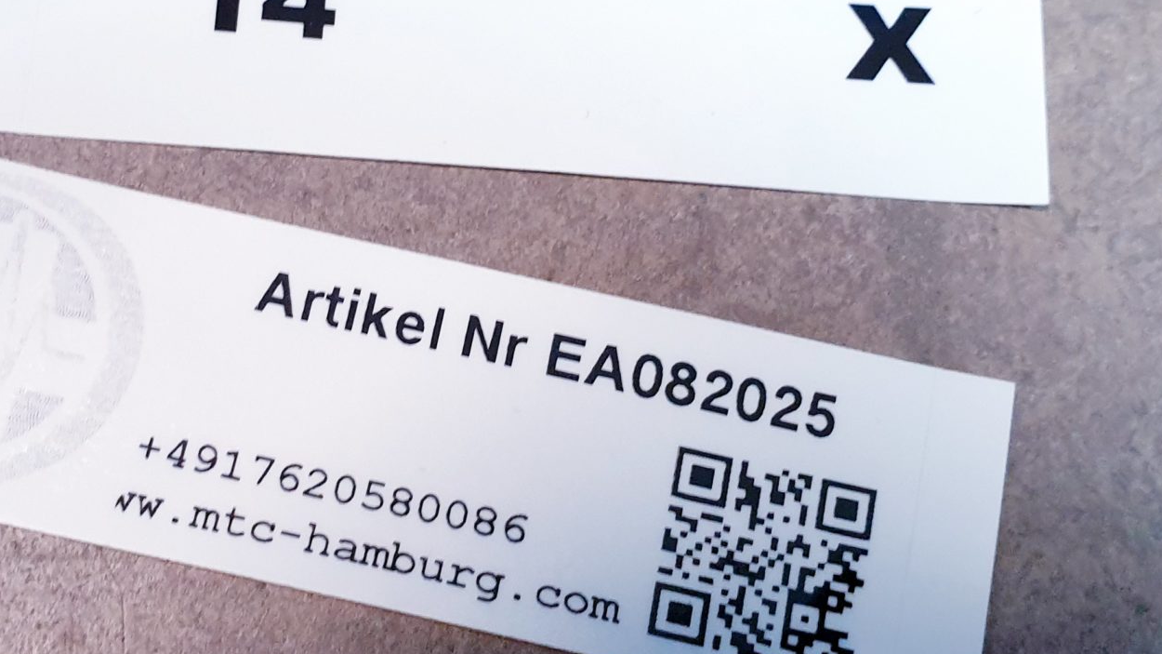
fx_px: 1787
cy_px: 215
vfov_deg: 20.6
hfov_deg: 35.8
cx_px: 429
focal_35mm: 58
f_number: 2.4
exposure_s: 1/50
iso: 250
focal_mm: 4.3
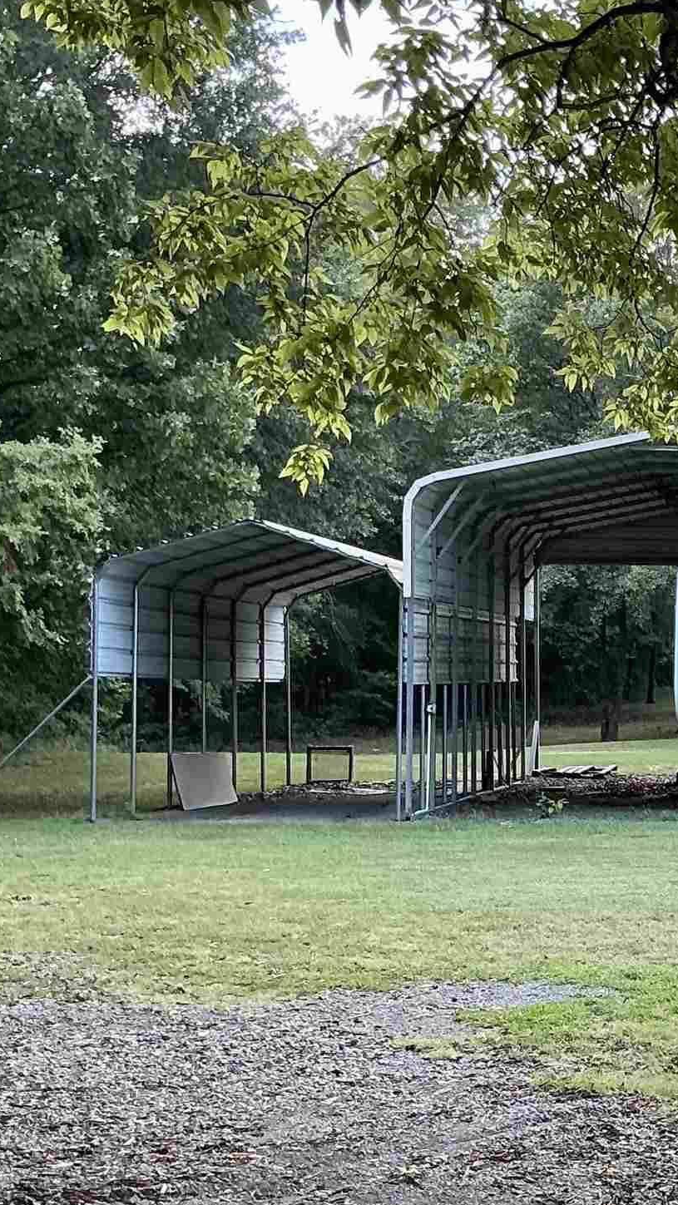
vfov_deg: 31.4
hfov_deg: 16.4
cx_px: 1015
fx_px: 2141
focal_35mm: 67
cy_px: 712
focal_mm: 3
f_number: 1.8
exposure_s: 1/196
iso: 25
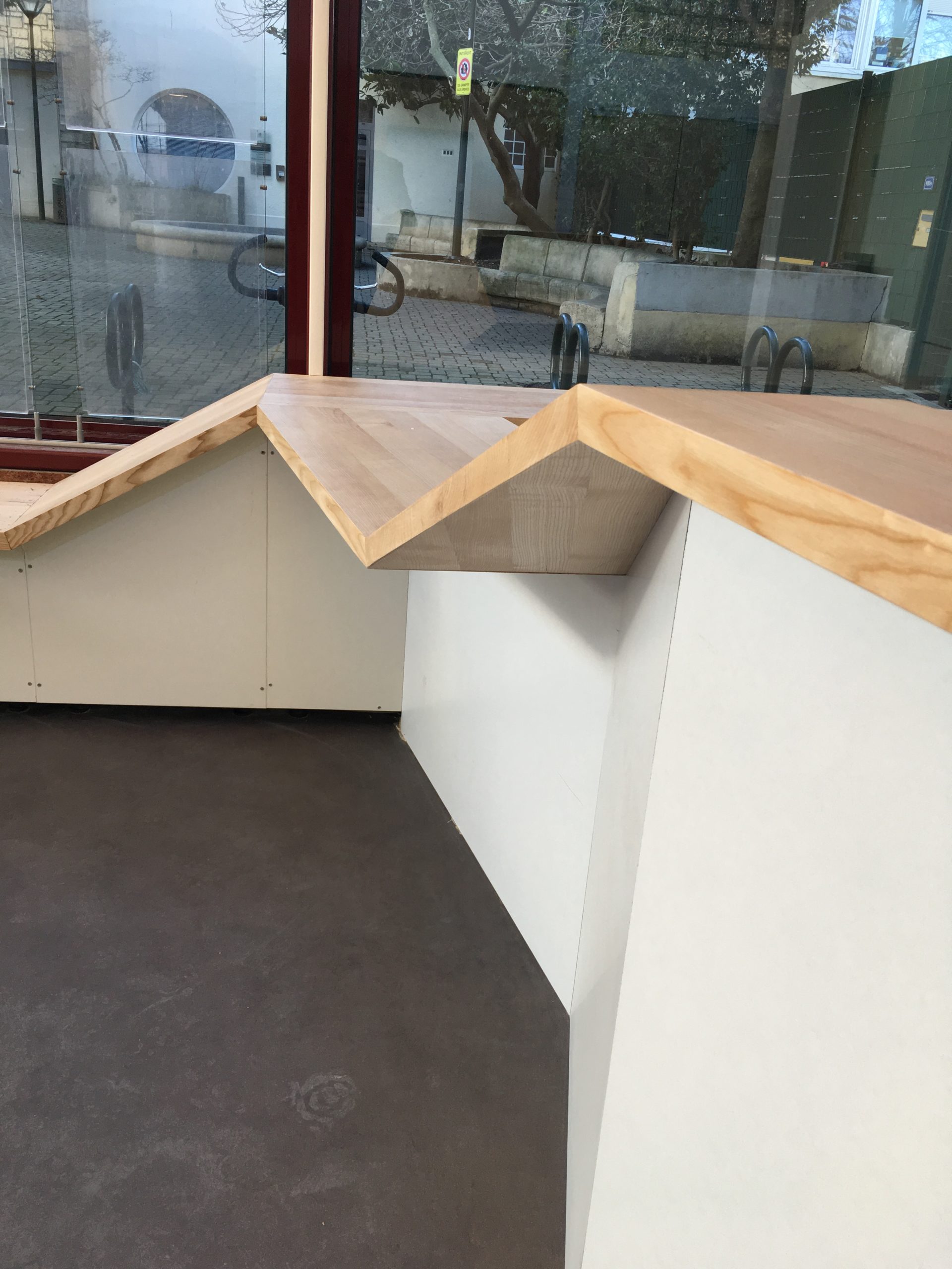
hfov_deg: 48.2
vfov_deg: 61.7
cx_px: 476
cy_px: 634
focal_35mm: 29
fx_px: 1063
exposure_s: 1/100
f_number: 2.2
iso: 40
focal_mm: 4.15
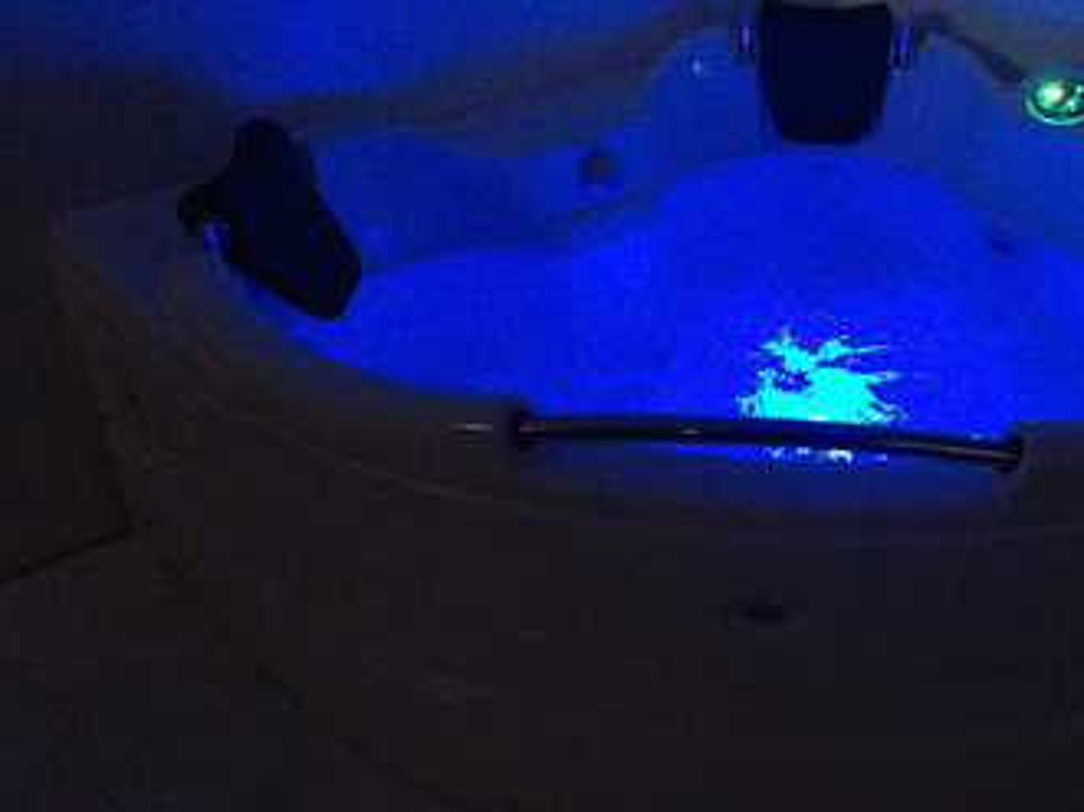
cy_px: 353
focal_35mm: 44
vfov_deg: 32.8
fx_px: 1377
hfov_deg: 41.7
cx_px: 815
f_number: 2.2
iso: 800
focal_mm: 4.15
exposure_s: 1/17
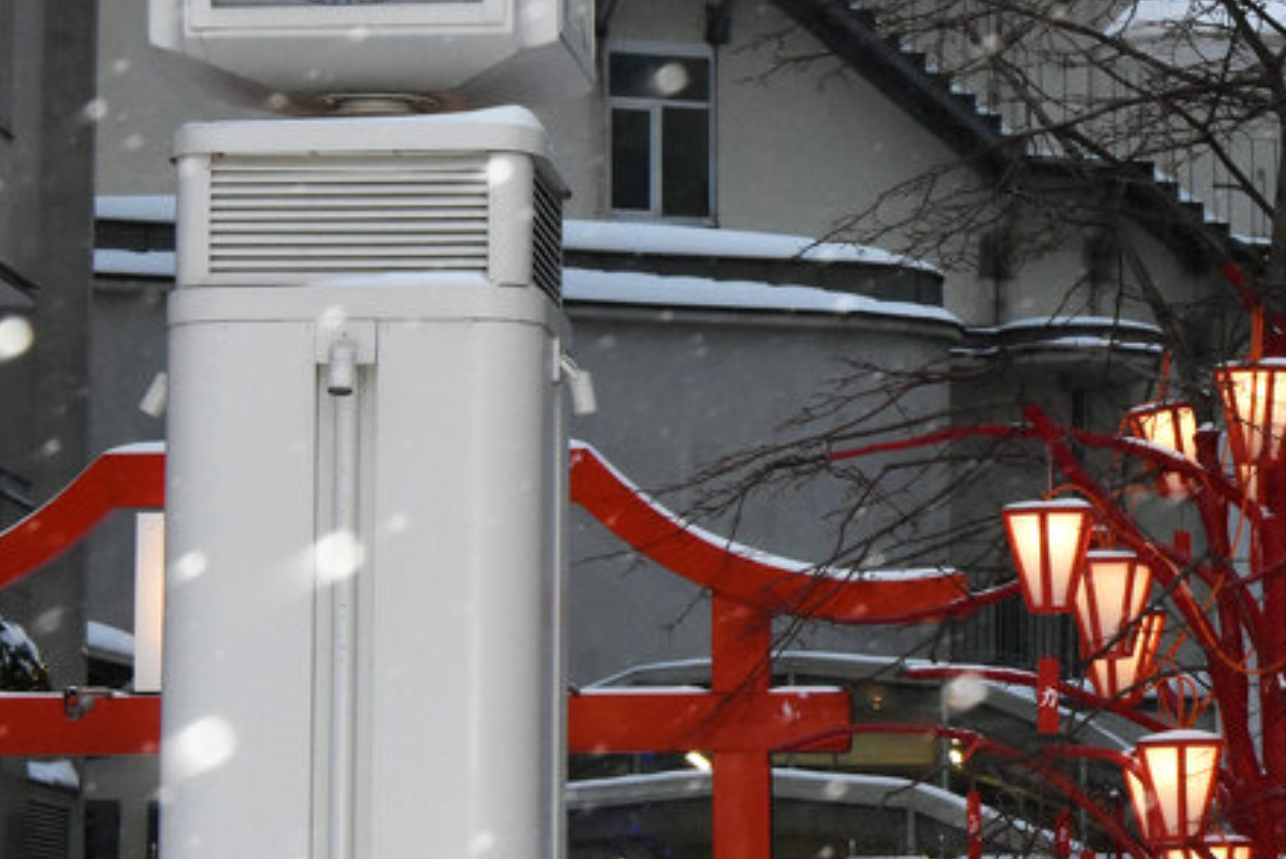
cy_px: 254
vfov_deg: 8.8
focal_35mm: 156
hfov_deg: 13.1
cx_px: 981
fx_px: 5574
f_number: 5.6
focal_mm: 38
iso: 1250
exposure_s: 1/100
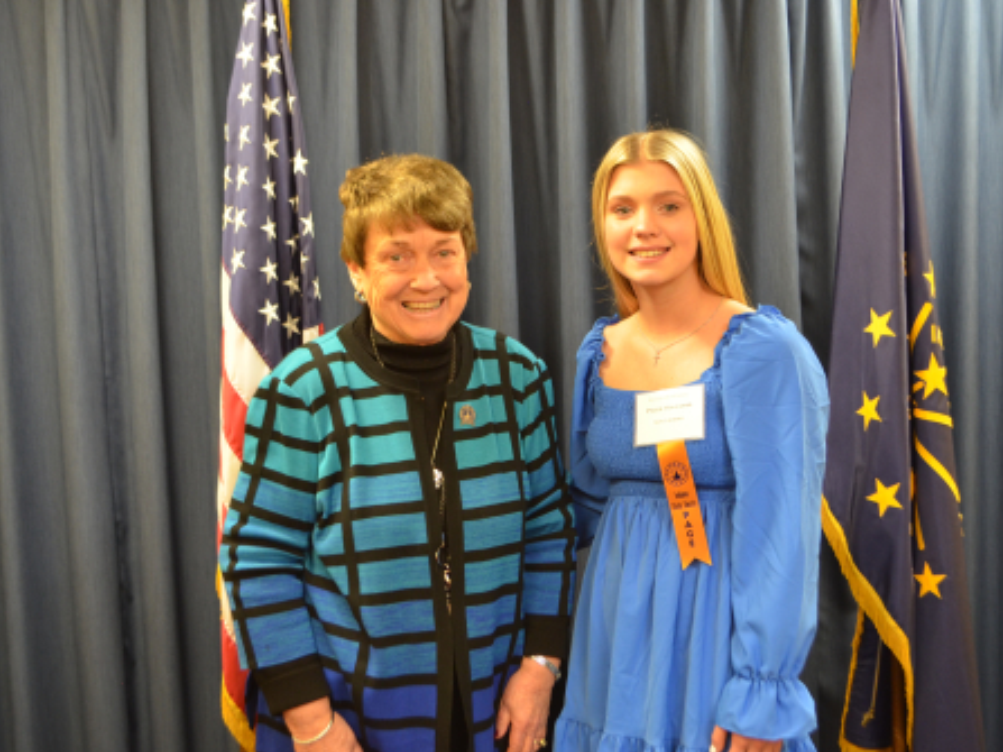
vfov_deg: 31.5
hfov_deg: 41.2
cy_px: 377
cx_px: 554
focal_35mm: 46
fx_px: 1332
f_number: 4.5
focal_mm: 28
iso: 800
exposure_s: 1/15
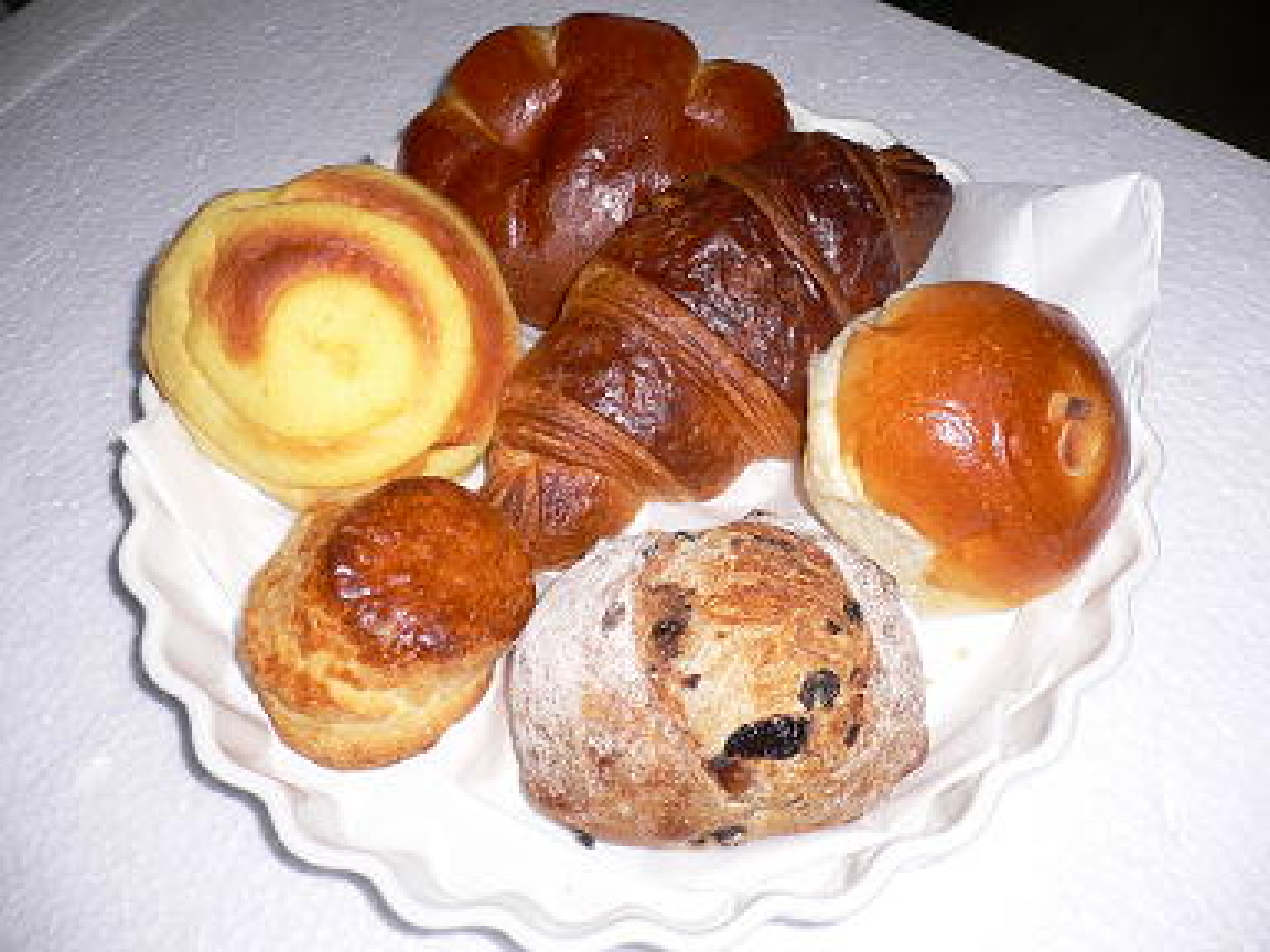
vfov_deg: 40.7
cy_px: 476
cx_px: 635
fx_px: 1284
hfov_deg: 52.6
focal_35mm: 35
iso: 80
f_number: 2.8
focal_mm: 5.8
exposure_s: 1/60
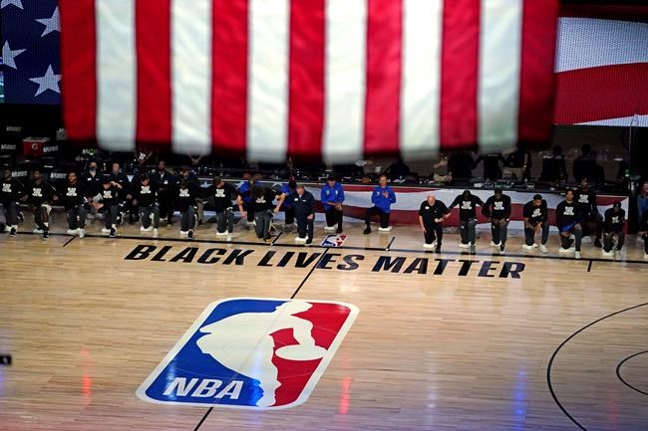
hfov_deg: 17.2
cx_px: 324
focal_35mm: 119
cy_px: 216
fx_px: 2141
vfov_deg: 11.5
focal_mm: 119
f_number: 2.8
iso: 3200
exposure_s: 1/1600
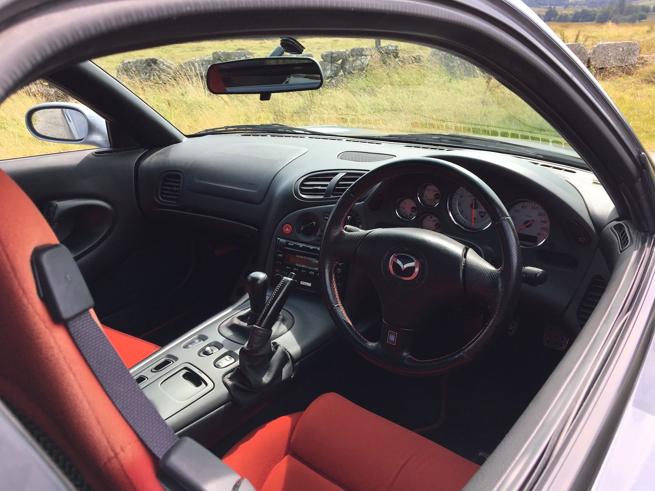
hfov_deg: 61.7
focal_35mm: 29
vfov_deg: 48.2
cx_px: 328
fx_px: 549
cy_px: 246
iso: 25
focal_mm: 4.15
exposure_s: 1/348
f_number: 2.2
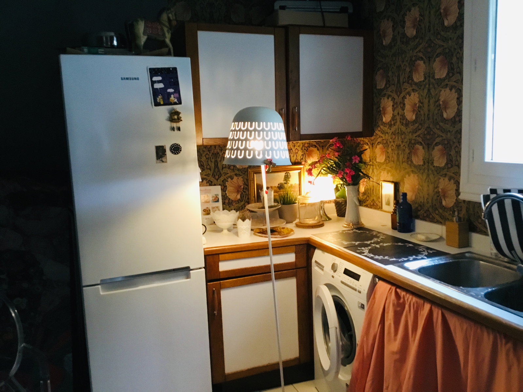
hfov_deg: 58.4
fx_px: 468
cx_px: 262
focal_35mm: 31
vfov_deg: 45.4
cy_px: 196
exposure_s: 1/33
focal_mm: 3.3
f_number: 2.4
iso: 200
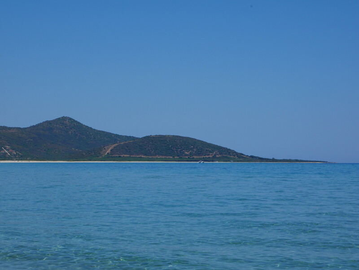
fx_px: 1079
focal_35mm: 104
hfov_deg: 18.9
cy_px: 135
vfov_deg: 14.2
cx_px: 180
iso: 200
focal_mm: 52
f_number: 10
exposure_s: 1/800
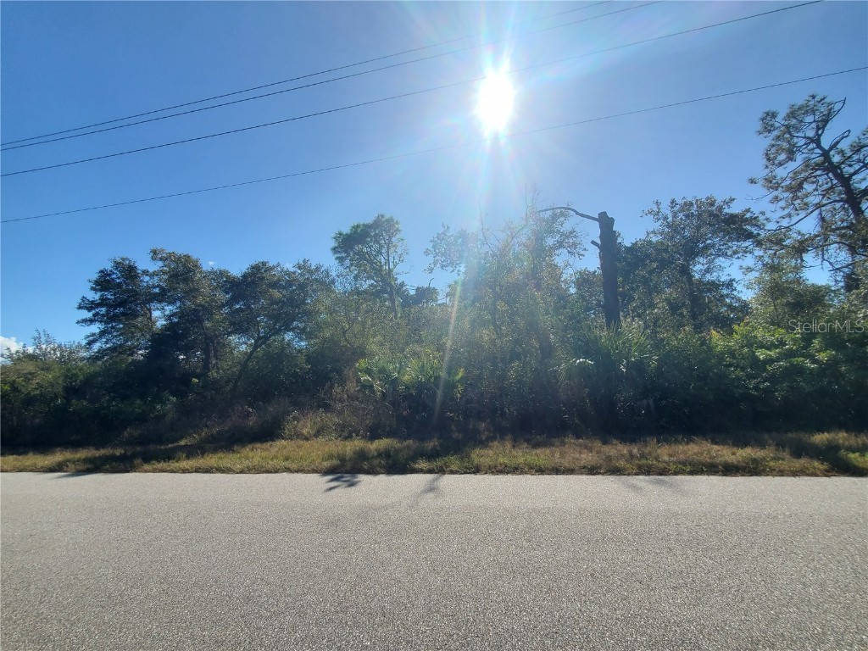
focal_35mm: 13
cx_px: 434
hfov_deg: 106.2
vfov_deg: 89.9
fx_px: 326
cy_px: 326
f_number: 2.2
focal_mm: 1.8
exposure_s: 1/2016
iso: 50
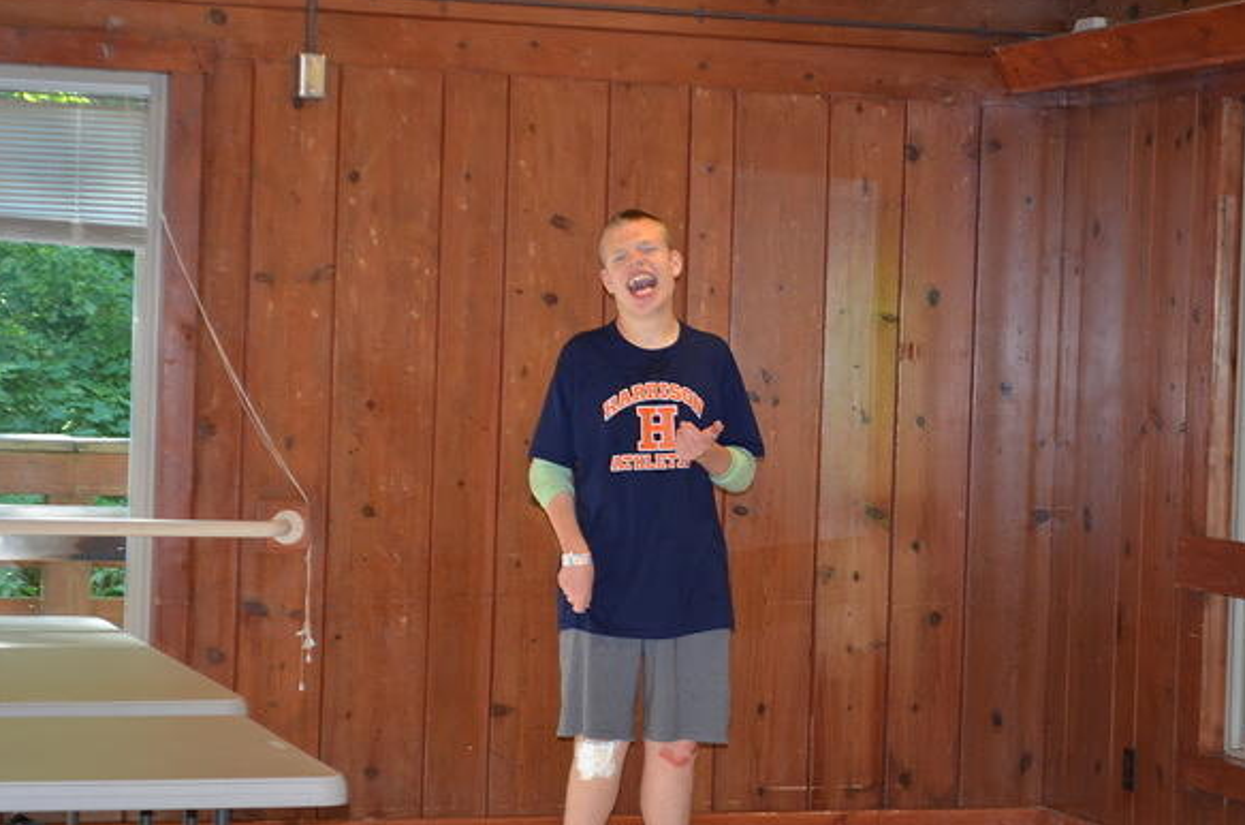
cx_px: 677
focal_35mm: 91
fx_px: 3125
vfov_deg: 15.0
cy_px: 425
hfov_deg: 22.5
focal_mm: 55
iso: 800
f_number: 5.6
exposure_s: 1/60
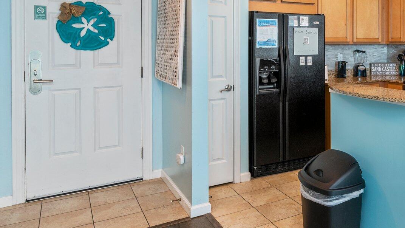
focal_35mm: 35
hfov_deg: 52.4
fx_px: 376
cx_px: 333
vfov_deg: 32.9
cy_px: 52
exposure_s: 1/8
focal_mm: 17.5
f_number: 8
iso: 320
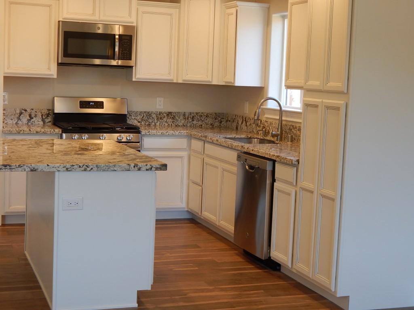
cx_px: 207
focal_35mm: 61
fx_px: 730
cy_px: 155
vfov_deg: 24.0
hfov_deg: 31.7
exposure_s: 1/30
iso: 125
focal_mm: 10.9
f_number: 4
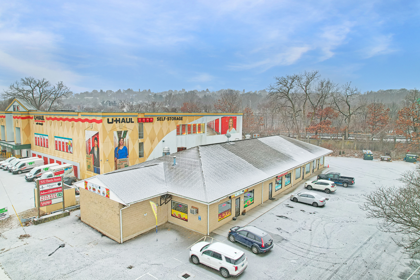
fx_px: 257
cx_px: 210
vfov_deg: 57.2
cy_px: 140
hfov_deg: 78.6
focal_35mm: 22
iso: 100
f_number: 2.8
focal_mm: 8.4
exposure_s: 1/40
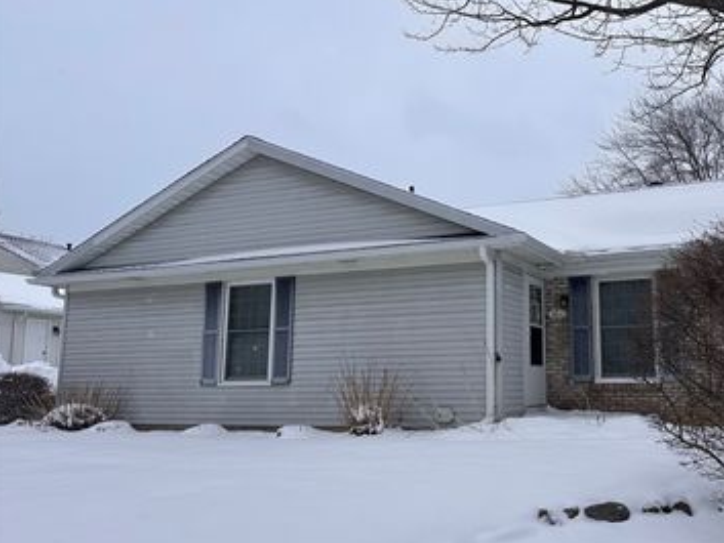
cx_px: 500
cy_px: 284
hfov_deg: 52.6
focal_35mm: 34
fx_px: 711
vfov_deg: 41.8
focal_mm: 6.86
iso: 80
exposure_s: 1/2110
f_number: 1.78
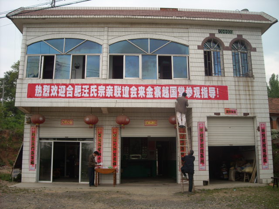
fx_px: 282
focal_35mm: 35
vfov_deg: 40.7
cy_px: 104
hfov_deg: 52.6
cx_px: 140
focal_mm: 5.7
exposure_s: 1/154
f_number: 5.6
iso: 64
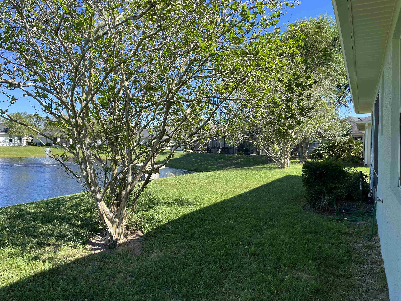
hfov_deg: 67.3
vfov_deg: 53.1
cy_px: 150
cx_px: 200
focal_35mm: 26
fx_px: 301
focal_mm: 5.1
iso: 50
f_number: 1.6
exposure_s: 1/1117
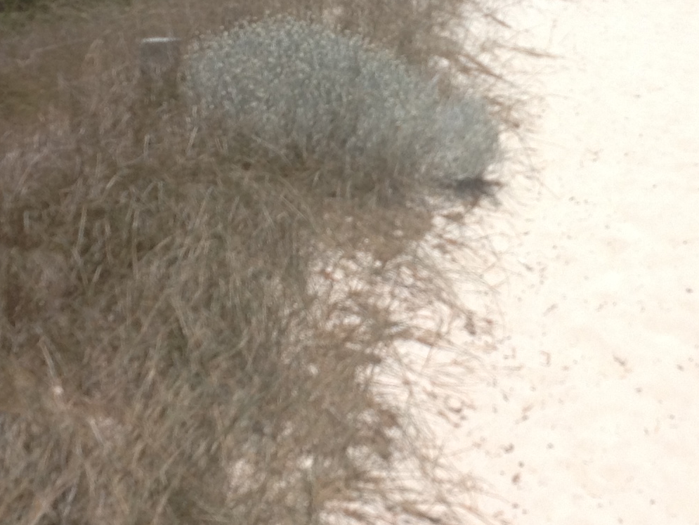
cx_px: 464
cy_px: 72
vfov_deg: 16.1
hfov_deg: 21.5
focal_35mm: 91
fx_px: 1838
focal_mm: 4.28
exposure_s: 1/3367
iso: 64
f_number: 2.4
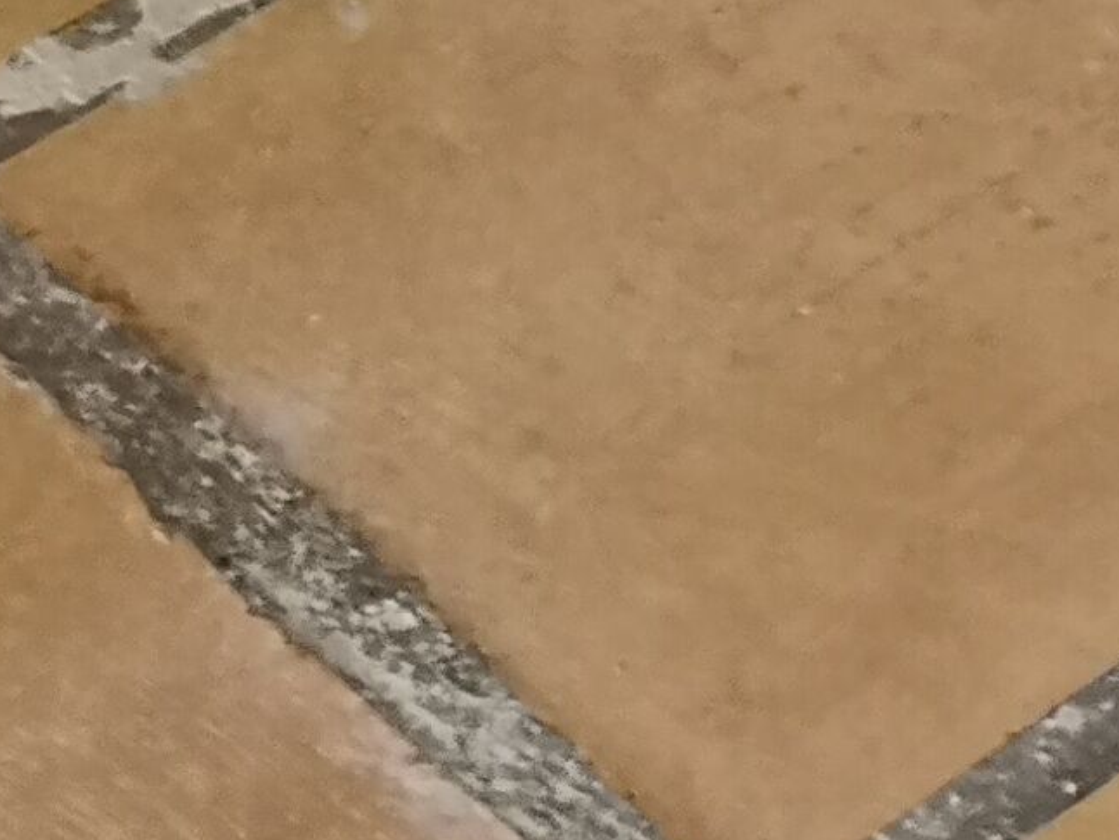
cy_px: -1858
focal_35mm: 271
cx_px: 3584
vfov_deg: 5.1
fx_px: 8764
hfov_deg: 6.5
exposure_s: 1/50
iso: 160
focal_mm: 3.95
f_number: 1.8
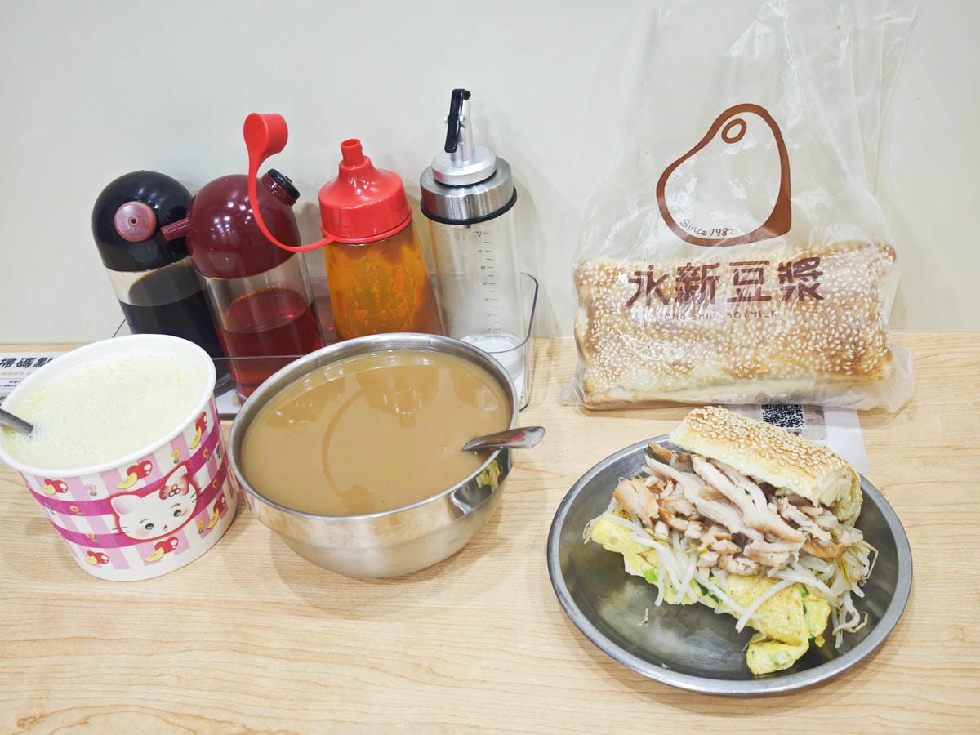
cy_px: 368
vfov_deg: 40.7
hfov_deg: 52.6
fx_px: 991
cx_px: 490
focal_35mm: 35
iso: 500
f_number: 2
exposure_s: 1/120
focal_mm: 8.72
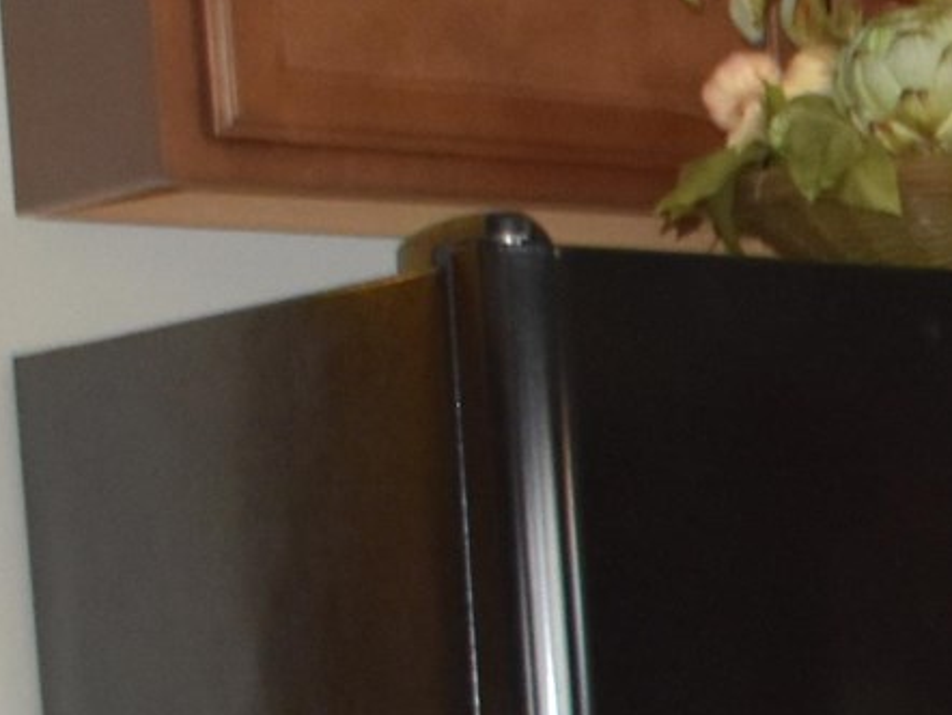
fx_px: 5238
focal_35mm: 190
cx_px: 2912
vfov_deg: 7.5
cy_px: 1510
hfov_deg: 8.6
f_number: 5.6
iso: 800
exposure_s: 1/125
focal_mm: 19
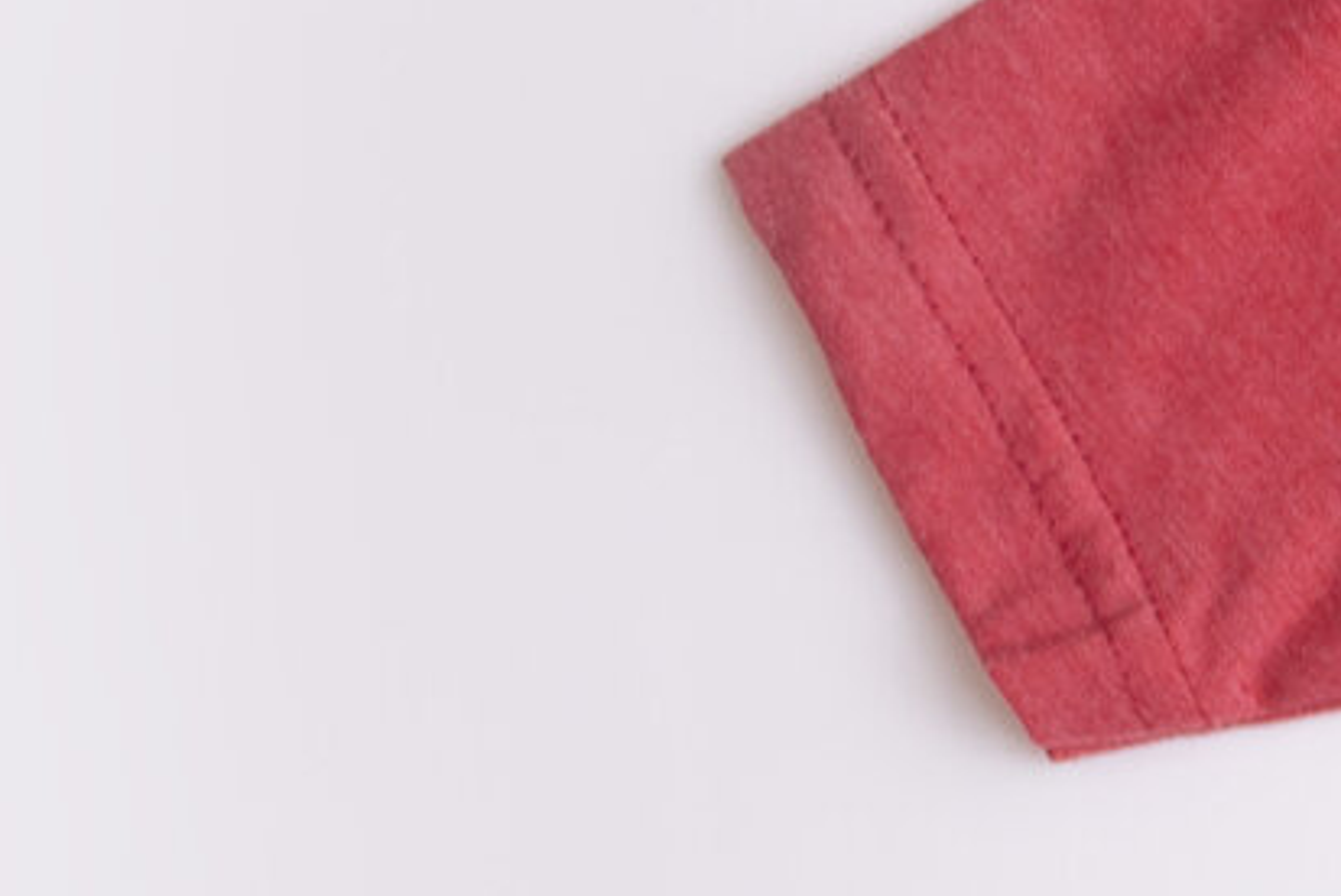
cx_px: 4049
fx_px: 7902
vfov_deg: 6.4
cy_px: 1148
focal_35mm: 212
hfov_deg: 8.2
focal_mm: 35
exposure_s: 1/160
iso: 200
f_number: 2.5
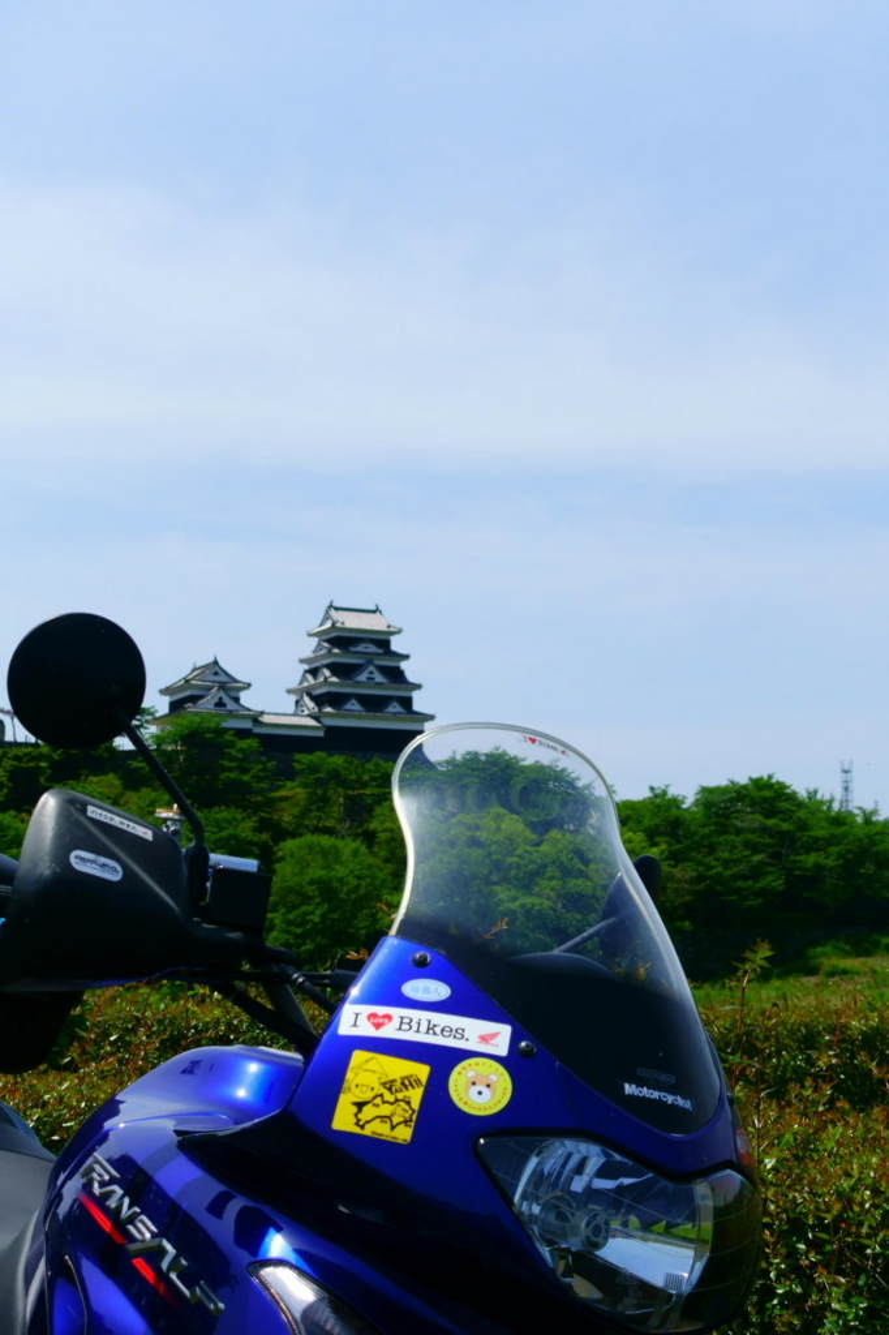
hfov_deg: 26.5
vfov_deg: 38.9
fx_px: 1890
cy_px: 668
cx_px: 444
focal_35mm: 51
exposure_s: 1/160
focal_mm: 18.7
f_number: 4.5
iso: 125
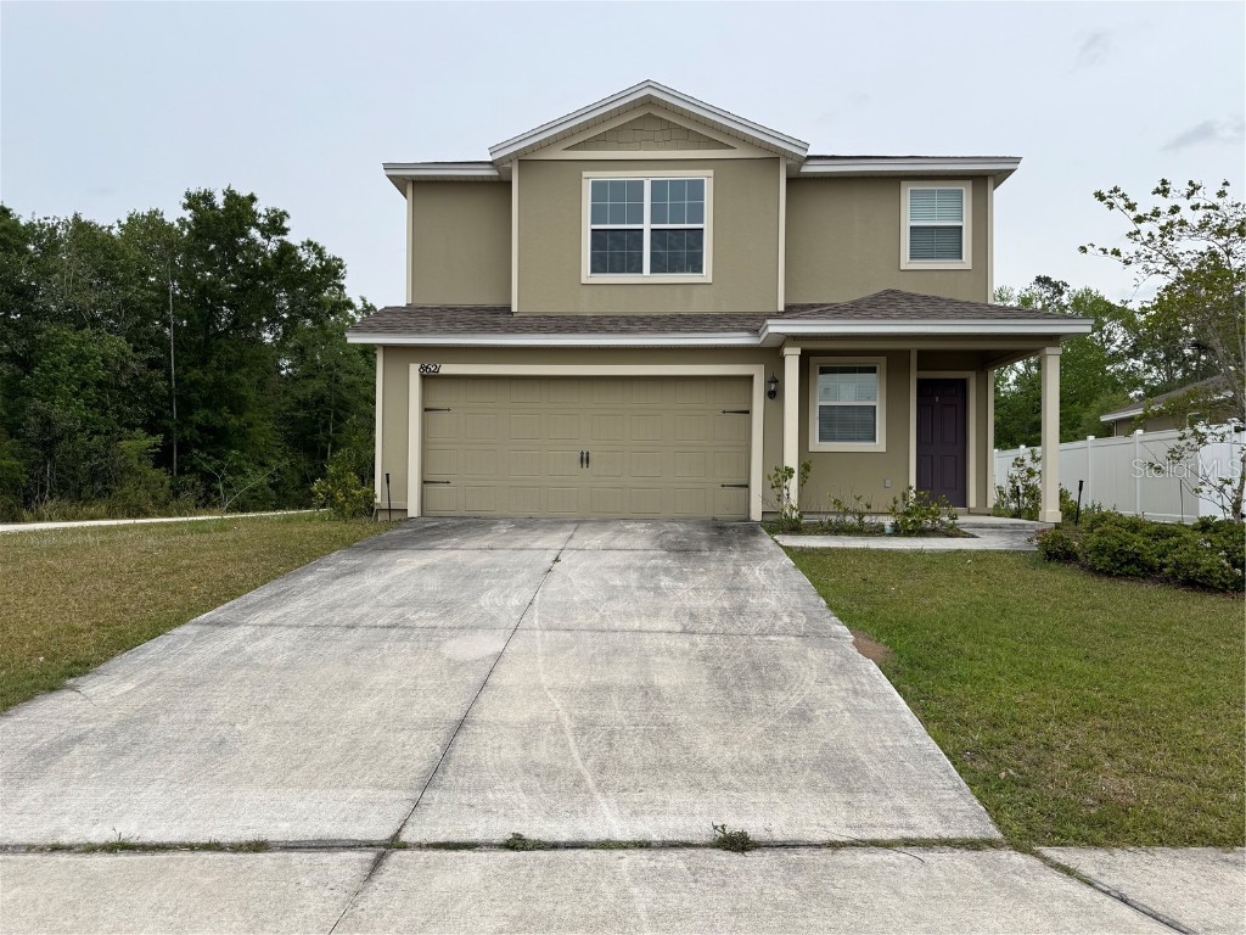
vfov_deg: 56.8
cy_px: 468
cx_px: 623
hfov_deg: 71.6
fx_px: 864
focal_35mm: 24
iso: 80
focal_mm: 6.76
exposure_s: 1/1059
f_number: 1.78
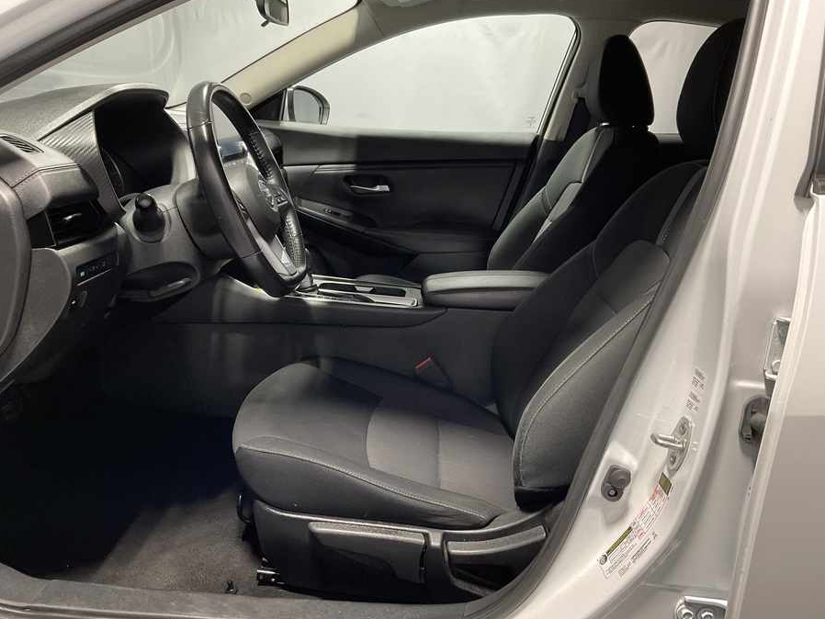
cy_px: 324
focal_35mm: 31
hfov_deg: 58.3
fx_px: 739
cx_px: 412
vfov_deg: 45.4
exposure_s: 1/60
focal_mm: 3
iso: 64
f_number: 1.8
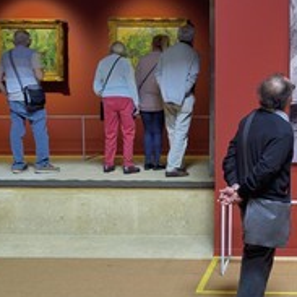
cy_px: 117
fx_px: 679
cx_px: 291
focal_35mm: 70
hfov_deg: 23.7
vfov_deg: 24.6
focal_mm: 36
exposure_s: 1/25
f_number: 7.1
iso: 800
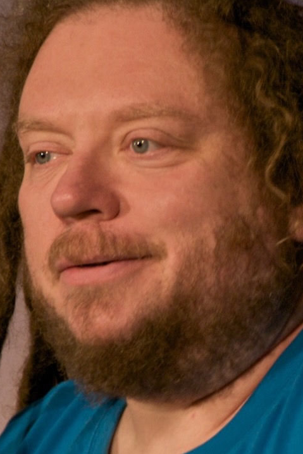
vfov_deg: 4.3
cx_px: 117
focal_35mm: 482
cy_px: 287
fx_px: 6082
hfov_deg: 2.9
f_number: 5.6
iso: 320
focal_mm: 170
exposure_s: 1/40
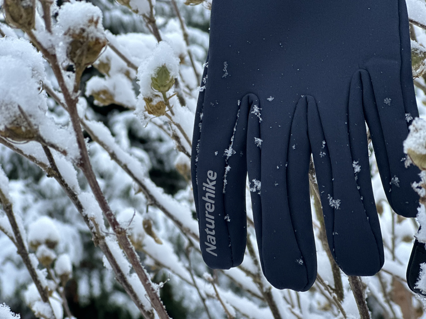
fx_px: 948
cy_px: 160
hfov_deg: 25.3
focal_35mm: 77
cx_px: 213
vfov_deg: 19.1
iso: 200
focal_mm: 9
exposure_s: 1/40
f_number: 2.8
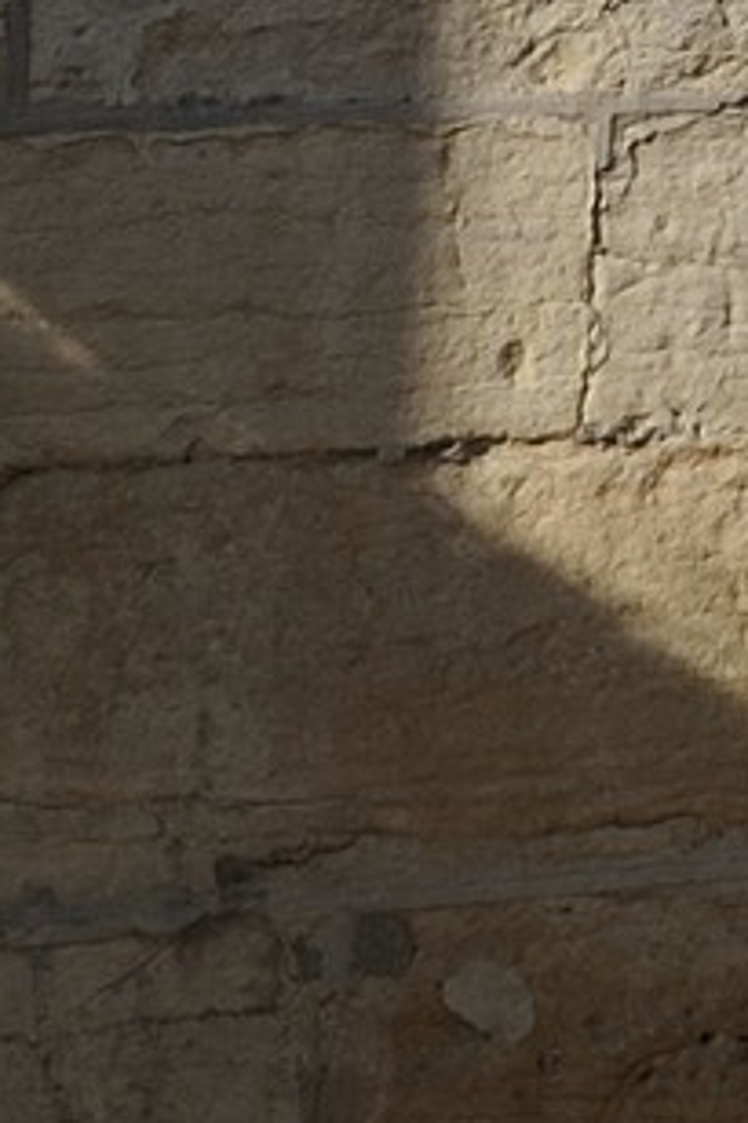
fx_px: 9266
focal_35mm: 297
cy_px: -2233
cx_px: 2813
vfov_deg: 6.4
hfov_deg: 4.3
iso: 200
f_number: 13
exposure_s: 1/160
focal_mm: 38
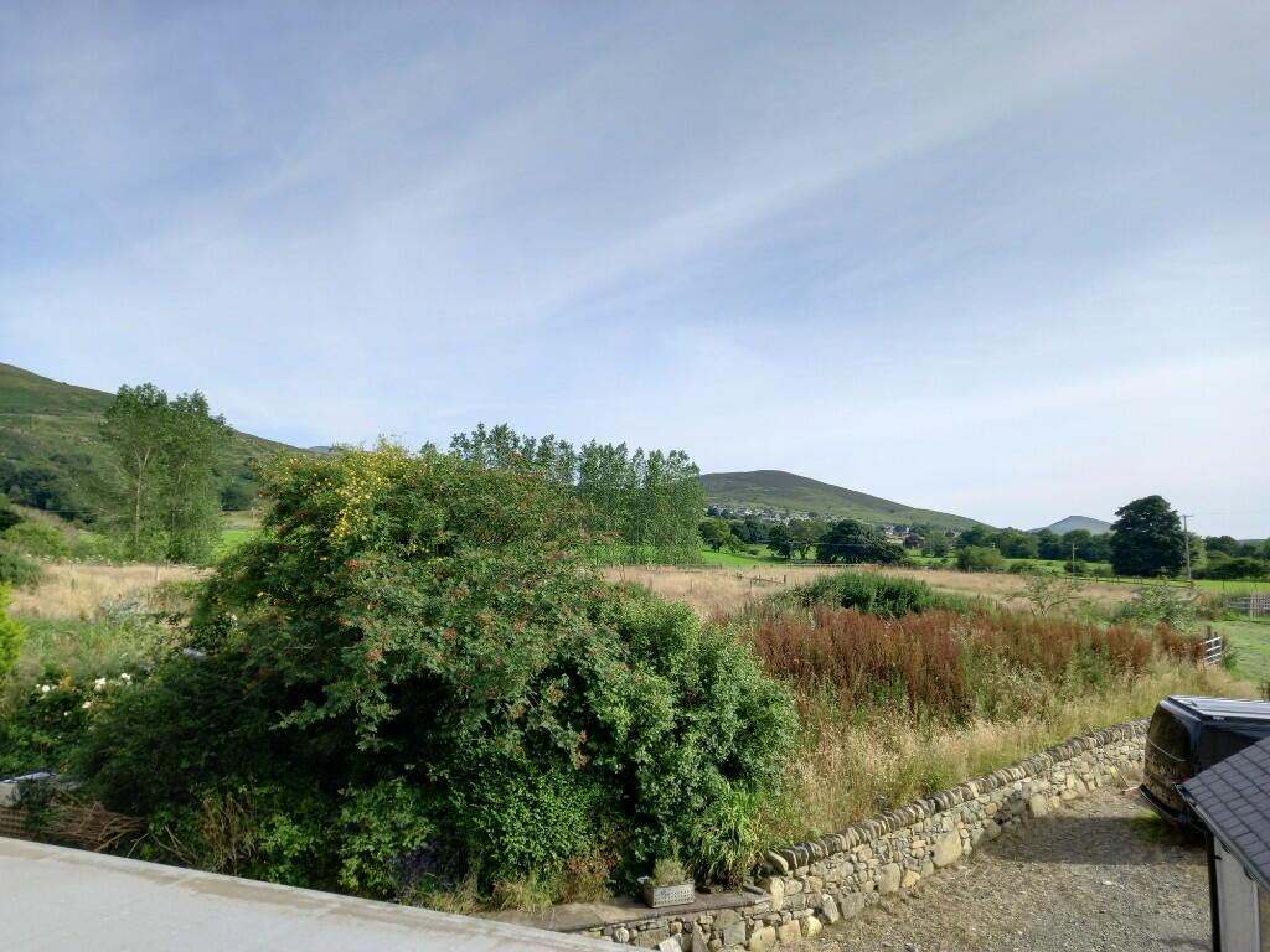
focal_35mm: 25
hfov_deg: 69.4
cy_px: 476
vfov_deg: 54.9
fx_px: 917
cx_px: 635
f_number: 2
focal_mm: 4.6
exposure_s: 1/546
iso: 25
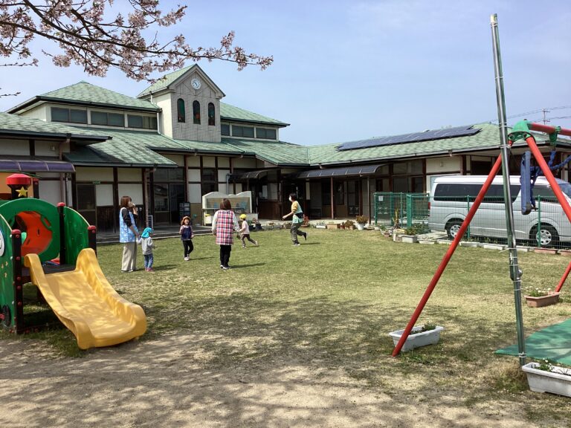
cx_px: 286
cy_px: 214
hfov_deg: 58.4
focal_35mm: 31
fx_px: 511
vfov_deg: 45.4
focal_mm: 3.3
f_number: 2.4
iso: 25
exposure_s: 1/1294
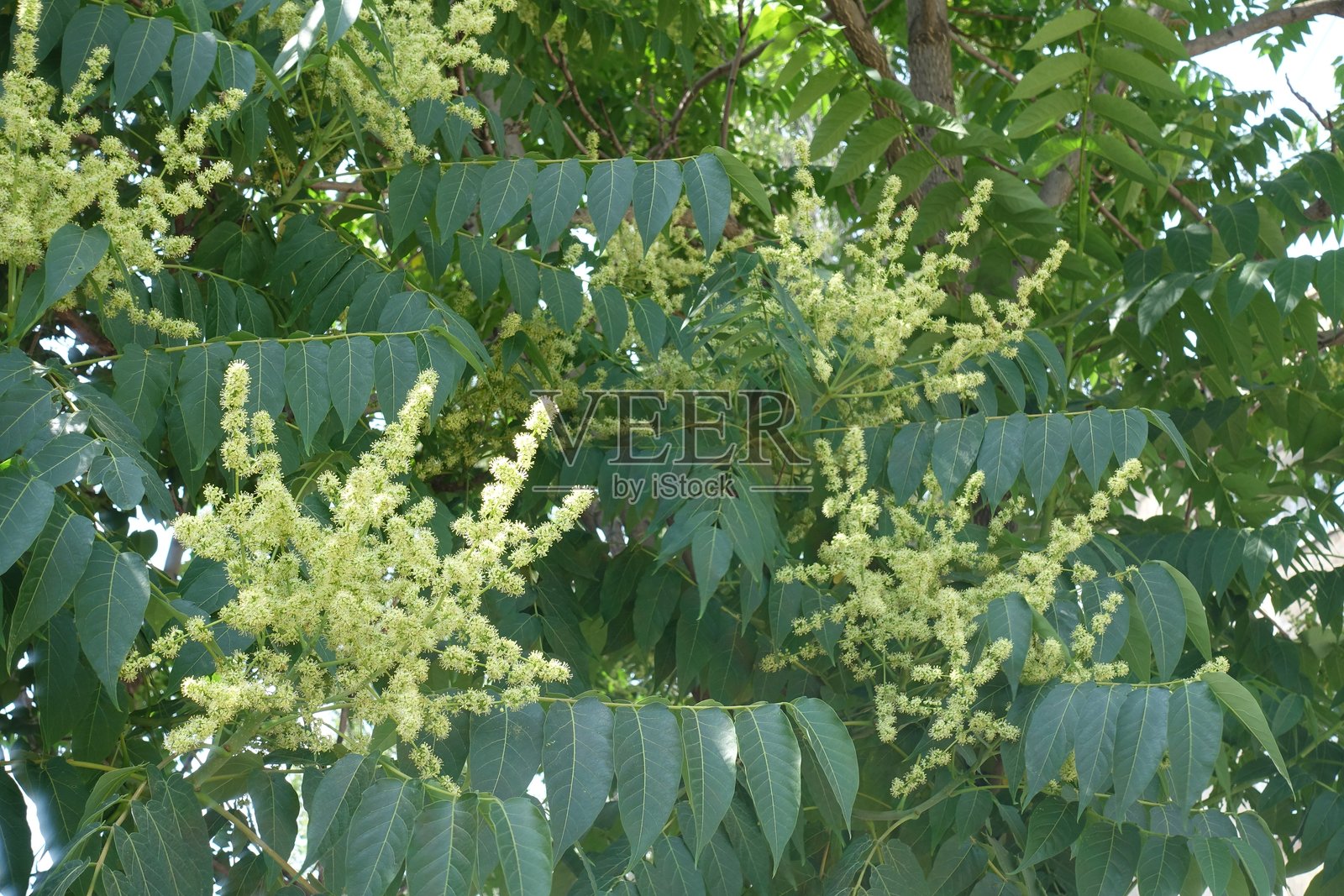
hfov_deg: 28.8
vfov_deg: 19.5
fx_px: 2613
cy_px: 448
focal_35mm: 70
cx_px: 672
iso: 125
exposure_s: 1/80
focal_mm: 25.7
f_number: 5.6
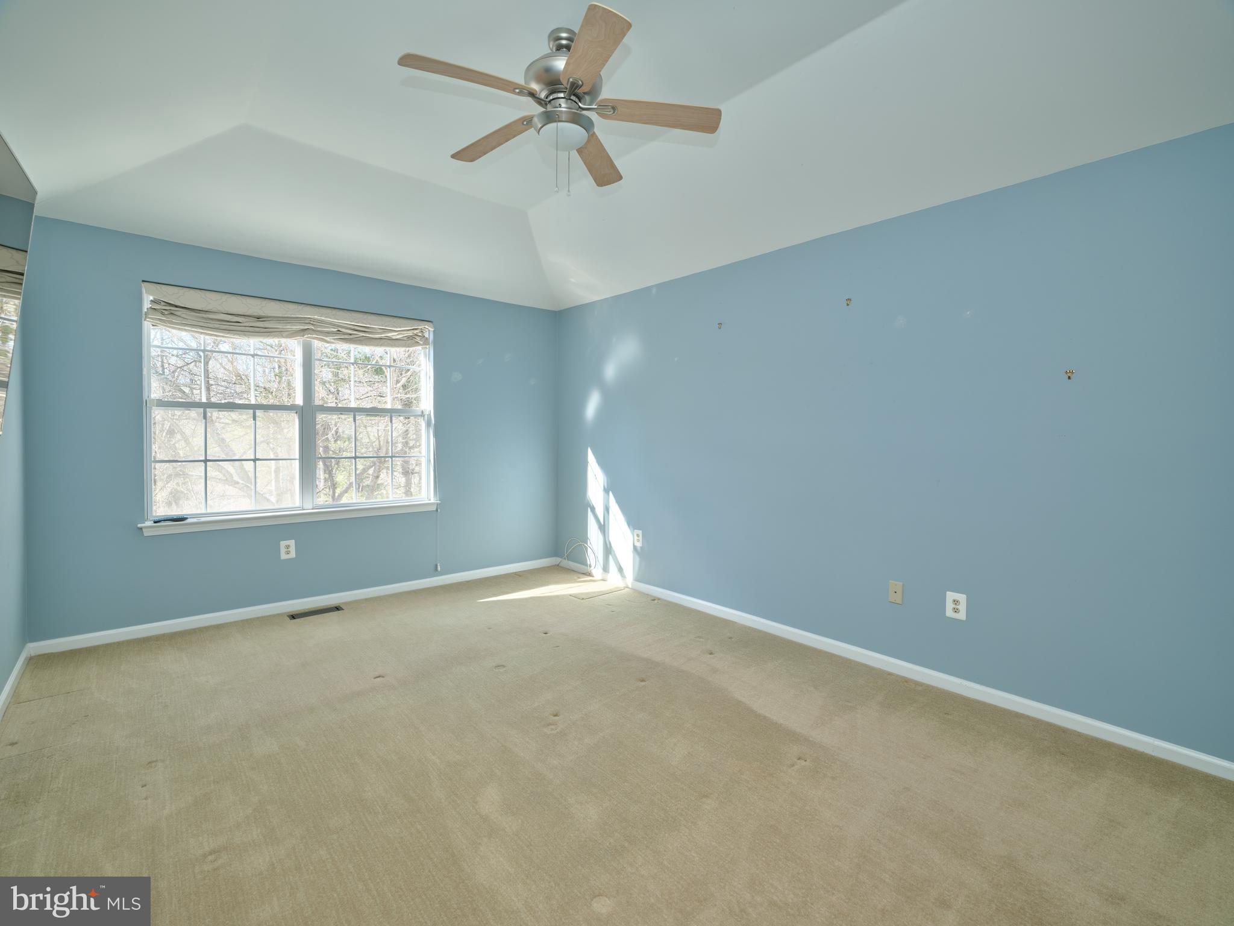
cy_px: 463
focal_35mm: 16
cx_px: 617
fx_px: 570
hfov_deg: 94.5
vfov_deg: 78.1
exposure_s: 1/13
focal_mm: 20
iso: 400
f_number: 8
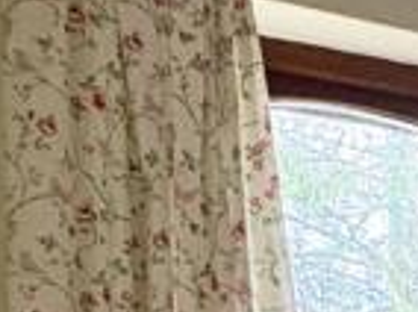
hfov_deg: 15.8
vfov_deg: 12.1
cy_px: 715
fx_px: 1218
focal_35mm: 101
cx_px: 812
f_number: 2.2
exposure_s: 1/60
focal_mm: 2.22
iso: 500
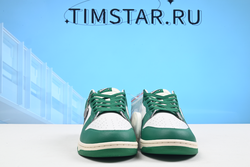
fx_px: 285
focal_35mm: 41
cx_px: 125
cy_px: 84
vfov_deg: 32.7
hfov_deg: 47.4
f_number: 16
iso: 100
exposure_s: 1/2
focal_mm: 41
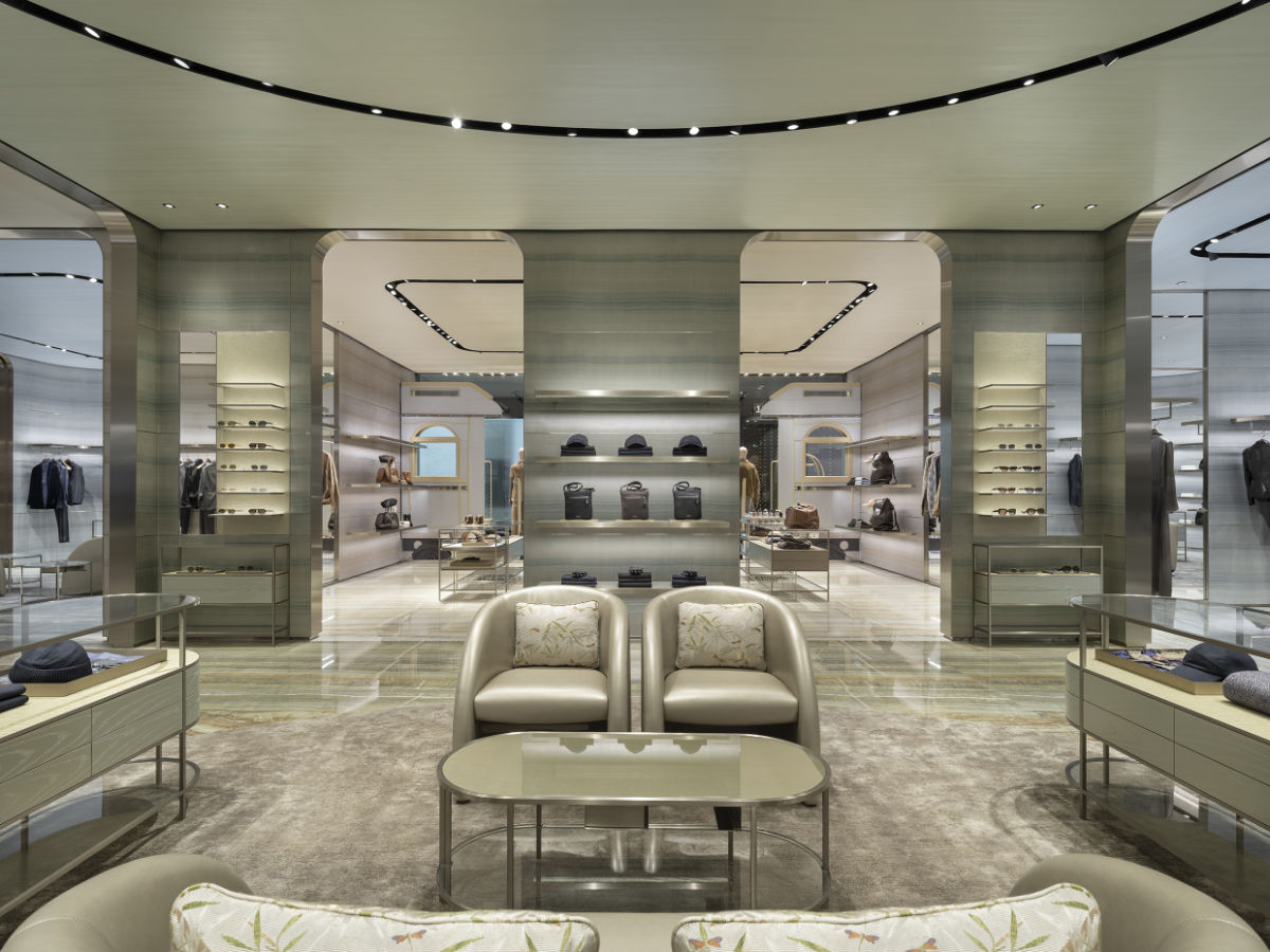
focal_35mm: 18
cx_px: 635
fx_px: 660
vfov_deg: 71.6
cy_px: 476
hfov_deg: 87.8
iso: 100
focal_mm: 23
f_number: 11
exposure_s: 1
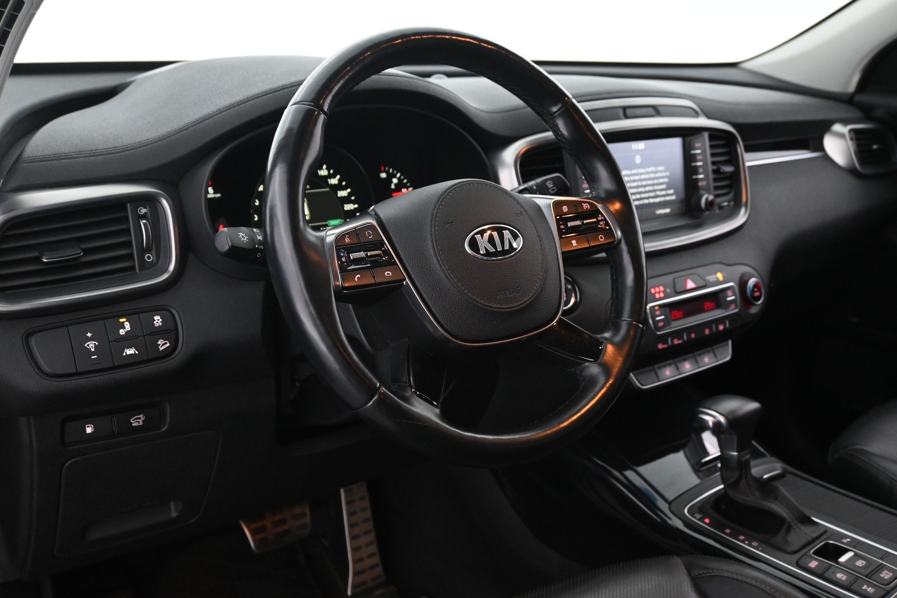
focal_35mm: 34
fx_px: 841
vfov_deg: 39.1
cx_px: 448
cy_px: 299
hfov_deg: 56.1
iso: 2800
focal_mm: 22.5
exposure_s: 1/40
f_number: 4
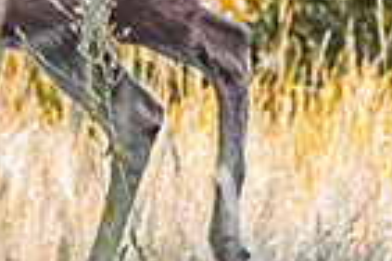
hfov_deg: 1.0
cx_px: -122
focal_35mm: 2133
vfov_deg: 0.6
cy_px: -93
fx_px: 23224
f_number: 11
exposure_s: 1/1600
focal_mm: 600
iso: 3200
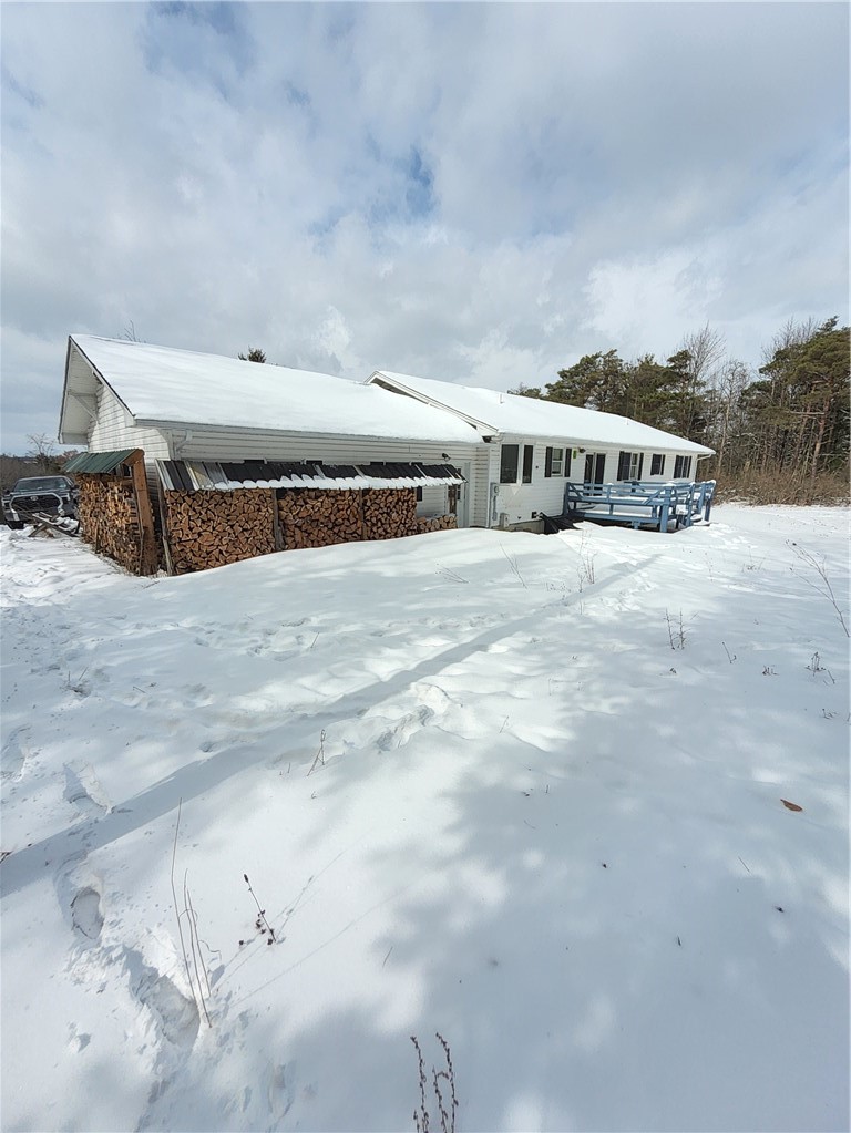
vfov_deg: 106.2
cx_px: 426
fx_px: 426
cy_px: 566
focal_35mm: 13
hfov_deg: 90.0
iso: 32
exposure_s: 1/2346
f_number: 2.2
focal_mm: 1.13
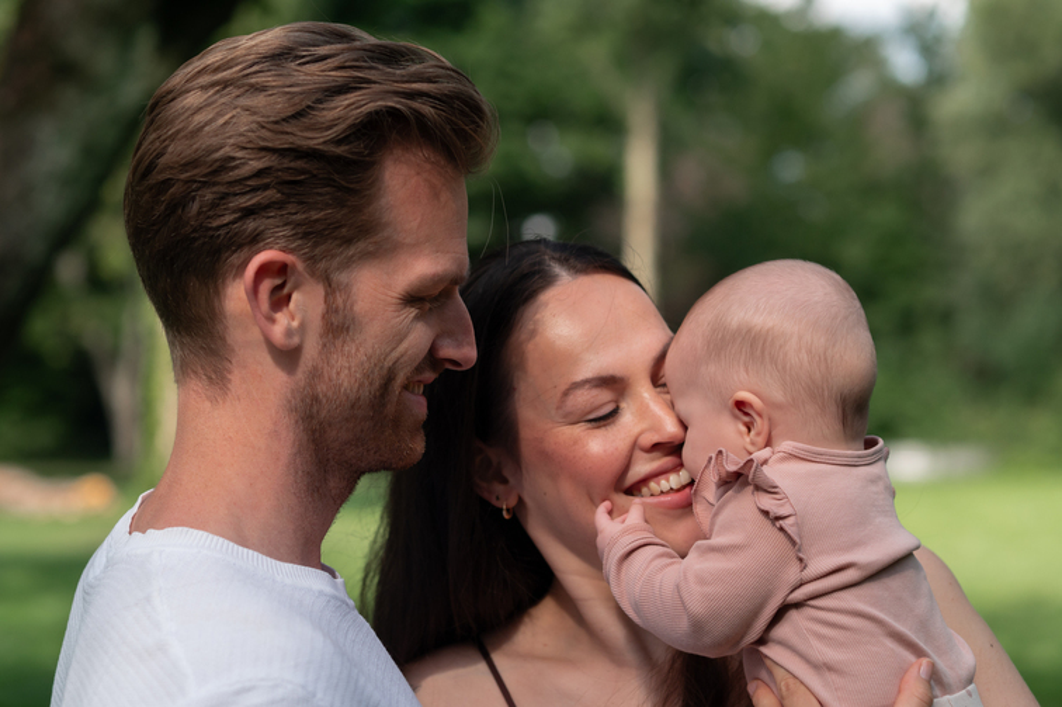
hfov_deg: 23.9
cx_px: 531
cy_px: 354
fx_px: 2506
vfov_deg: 16.1
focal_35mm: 85
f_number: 4
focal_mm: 85
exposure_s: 1/400
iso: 1000
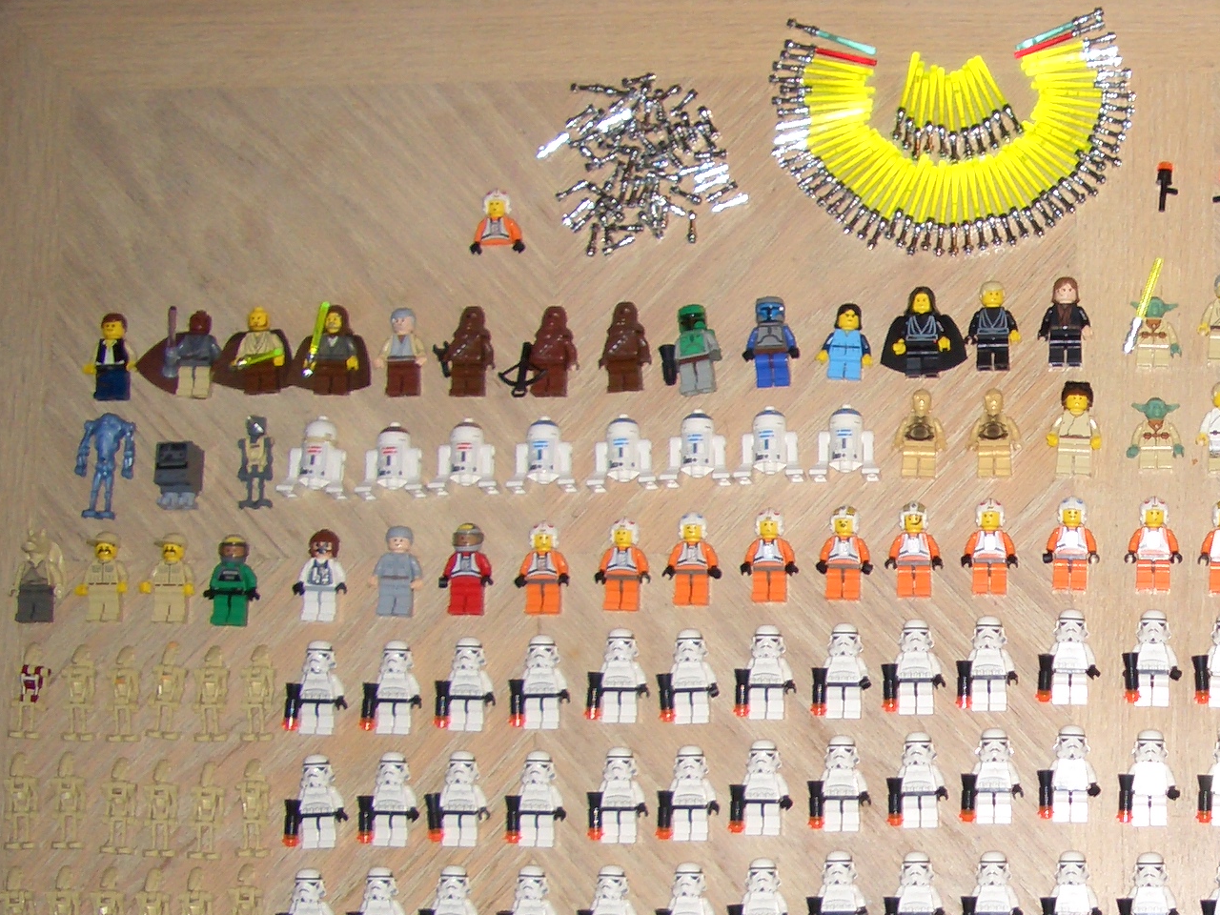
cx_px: 1155
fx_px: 2467
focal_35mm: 70
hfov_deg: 26.6
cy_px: 640
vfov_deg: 20.9
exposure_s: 1/60
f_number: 2.6
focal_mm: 5.8
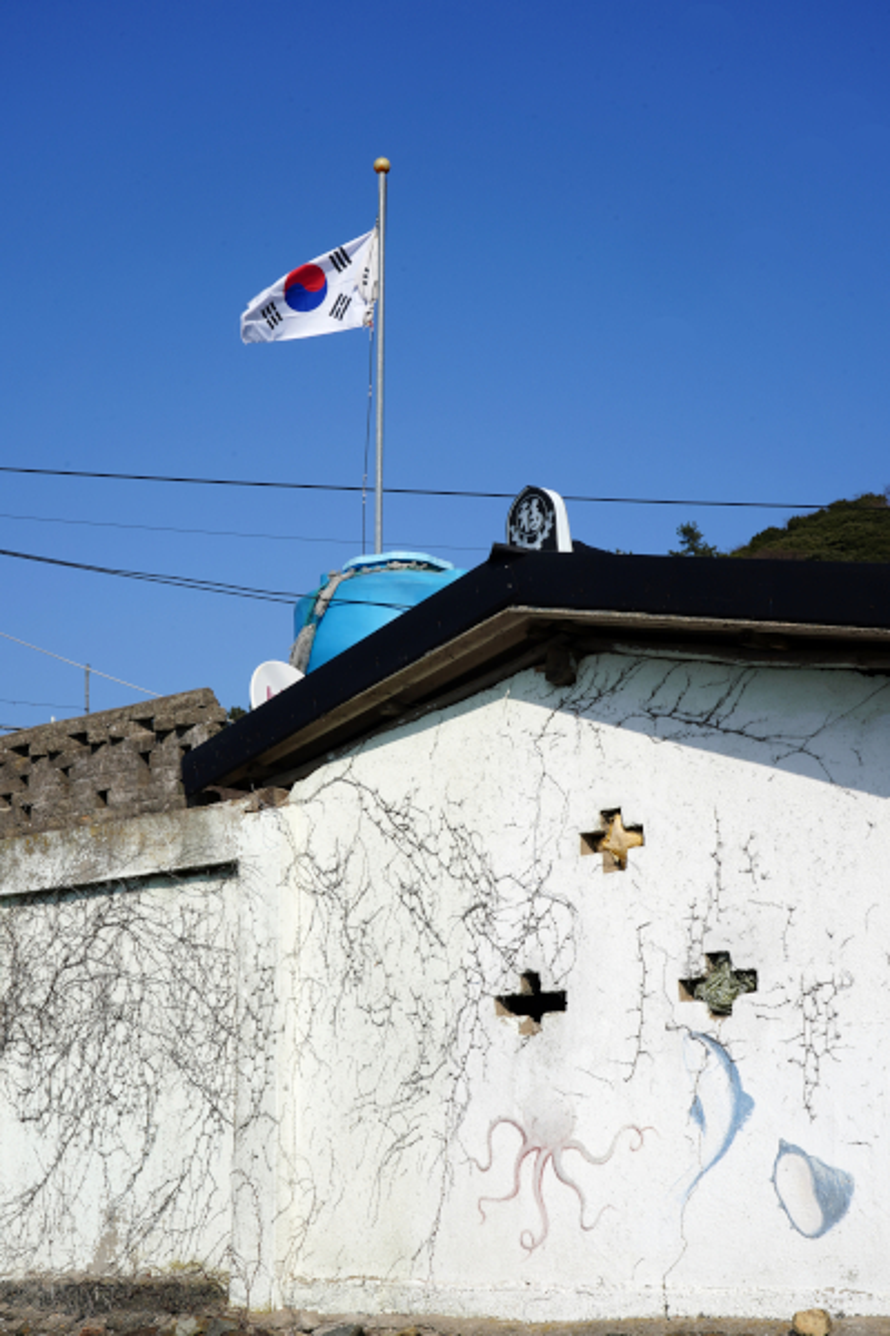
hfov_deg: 27.0
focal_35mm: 50
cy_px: 668
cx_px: 445
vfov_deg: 39.6
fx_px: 1854
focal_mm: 50
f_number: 20
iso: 100
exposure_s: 1/80
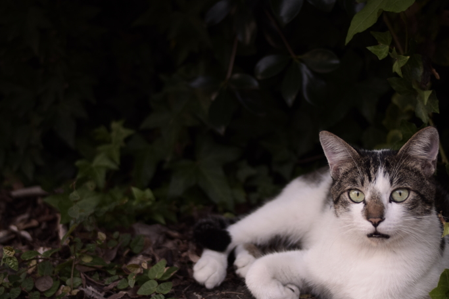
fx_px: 1122
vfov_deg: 15.1
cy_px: 209
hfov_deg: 22.6
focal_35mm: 90
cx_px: 240
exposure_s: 1/500
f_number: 2
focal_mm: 40
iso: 200
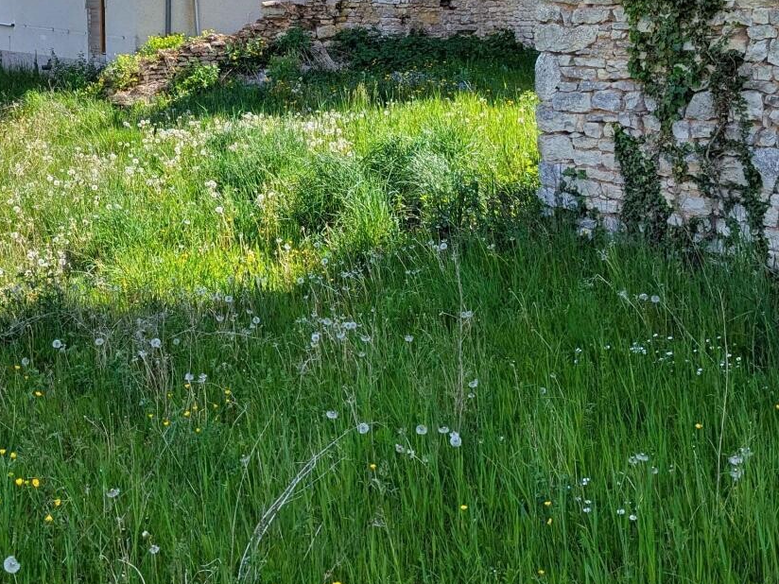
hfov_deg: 34.0
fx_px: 1260
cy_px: 69
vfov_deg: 25.4
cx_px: 251
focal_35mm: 56
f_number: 1.85
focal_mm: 6.81
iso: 47
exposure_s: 1/1887
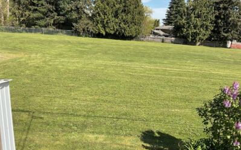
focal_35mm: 31
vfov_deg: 40.4
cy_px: 90
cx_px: 121
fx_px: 204
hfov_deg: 61.2
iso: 16
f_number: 1.8
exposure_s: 1/1250
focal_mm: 3
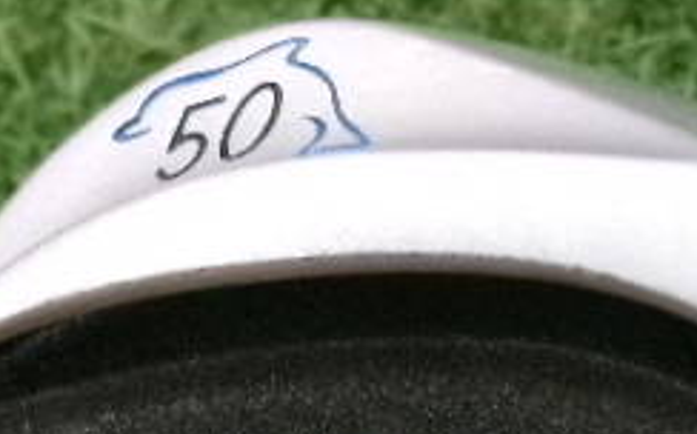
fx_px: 1480
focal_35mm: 78
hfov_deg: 25.6
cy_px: 611
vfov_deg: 15.6
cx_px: 634
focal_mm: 5.1
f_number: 3.9
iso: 800
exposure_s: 1/60
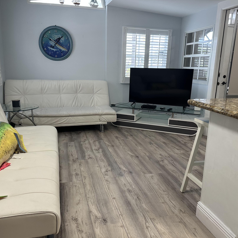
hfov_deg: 55.6
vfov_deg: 55.6
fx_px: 226
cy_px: 121
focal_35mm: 29
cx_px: 114
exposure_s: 1/120
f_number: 1.78
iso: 200
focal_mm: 6.86
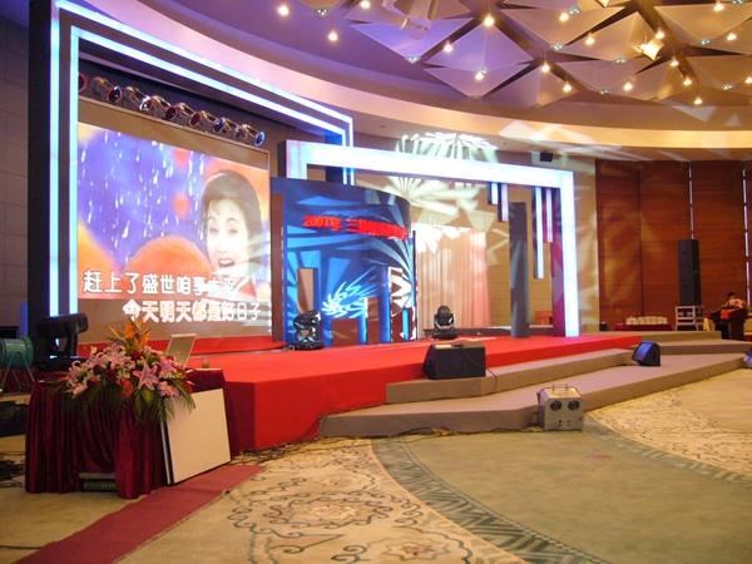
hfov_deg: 52.6
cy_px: 282
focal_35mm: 35
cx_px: 376
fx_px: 760
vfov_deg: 40.7
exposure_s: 1/30
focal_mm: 5.8
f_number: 2.8
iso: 200
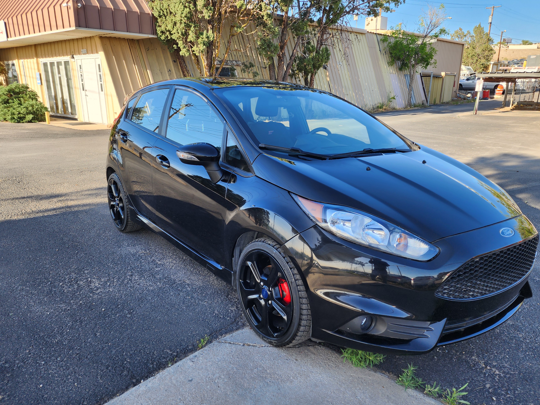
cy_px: 221
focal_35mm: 27
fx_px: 421
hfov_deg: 65.3
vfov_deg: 51.3
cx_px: 278
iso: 12
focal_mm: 6.4
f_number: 1.8
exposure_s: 1/251
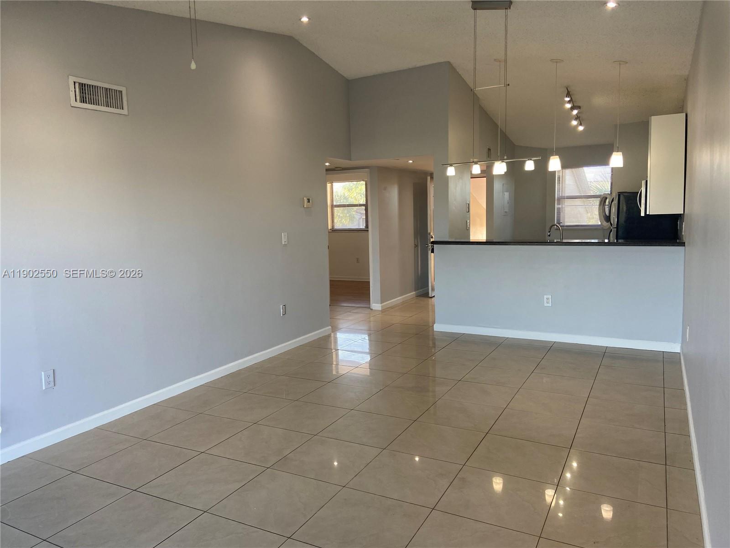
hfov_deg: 67.3
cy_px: 274
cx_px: 365
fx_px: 548
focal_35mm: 26
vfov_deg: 53.1
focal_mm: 4.25
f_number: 1.8
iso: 64
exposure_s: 1/60
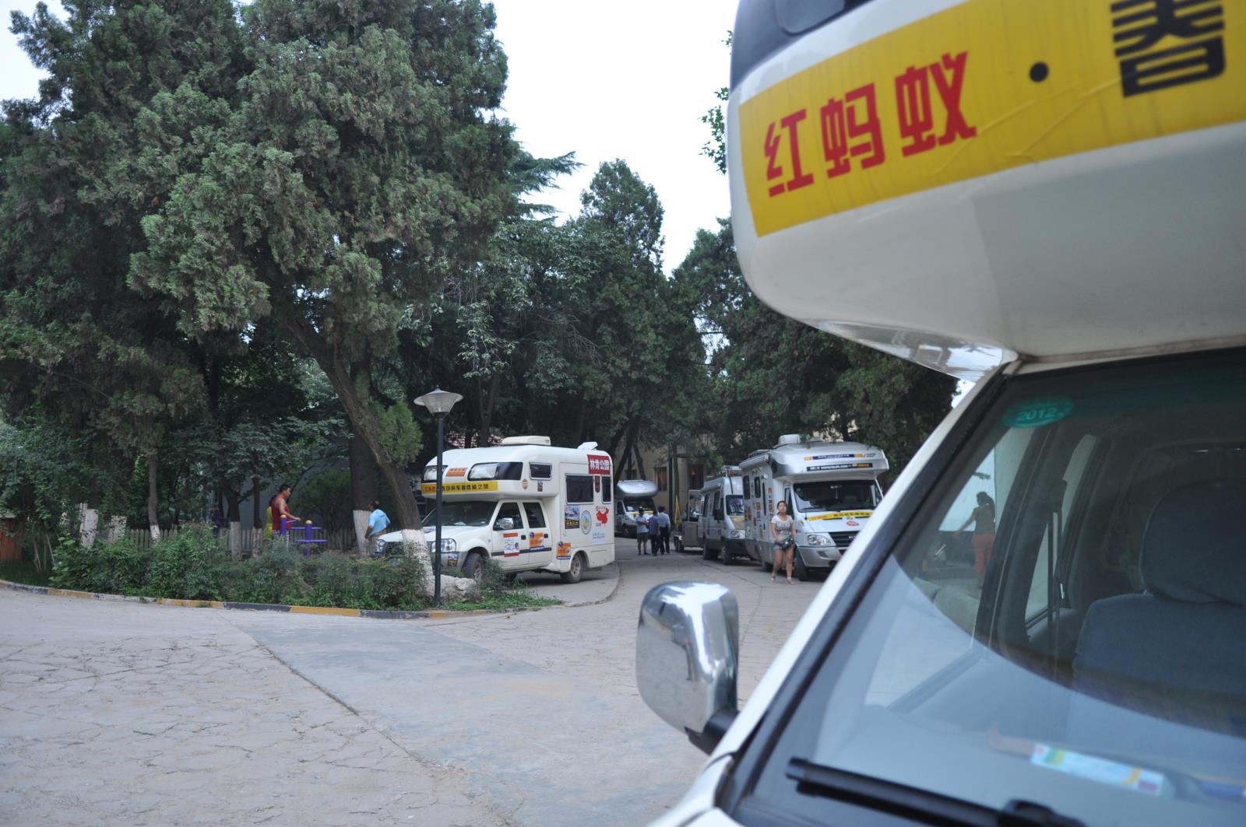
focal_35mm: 26
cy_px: 414
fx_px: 882
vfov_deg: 50.3
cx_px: 623
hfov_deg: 70.5
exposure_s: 1/30
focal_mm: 17
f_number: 2.8
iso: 360
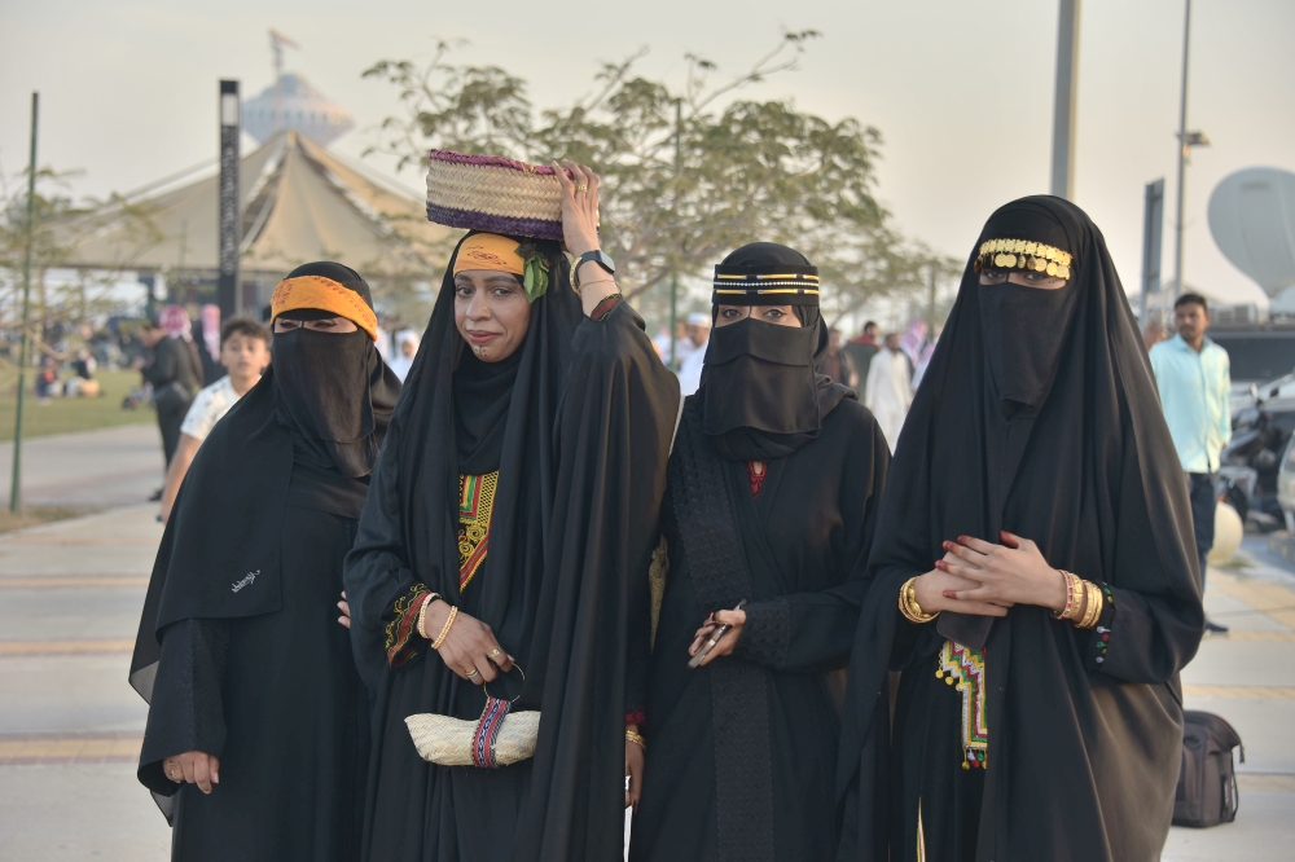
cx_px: 648
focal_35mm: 82
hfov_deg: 24.8
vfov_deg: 16.6
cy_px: 431
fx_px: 2949
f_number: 5
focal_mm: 82
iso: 110
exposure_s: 1/125
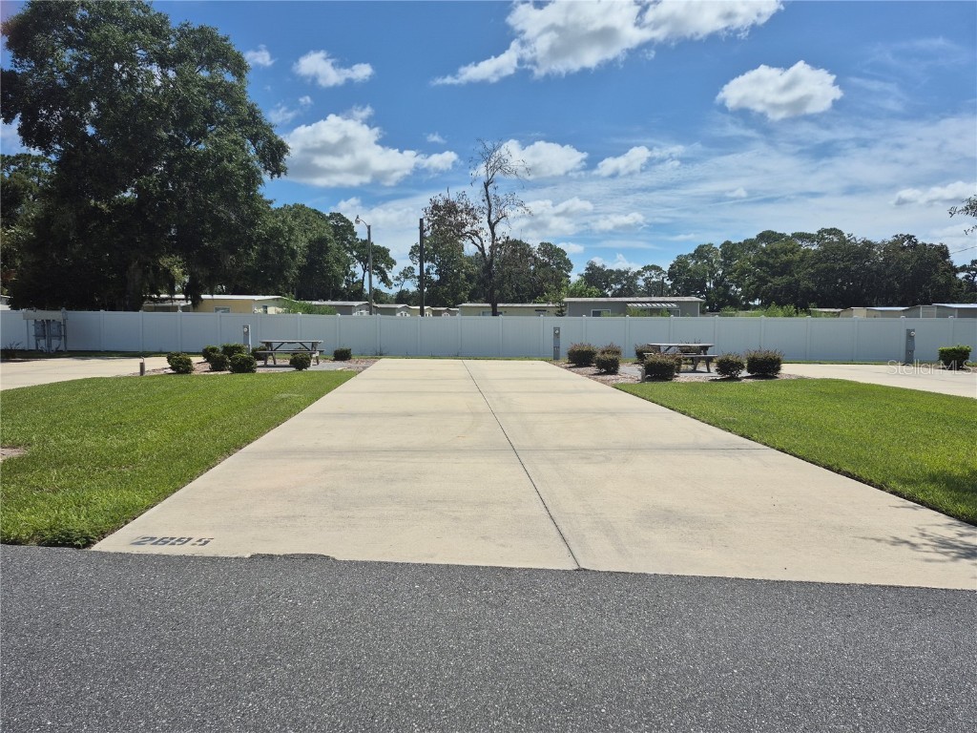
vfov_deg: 58.9
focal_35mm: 23
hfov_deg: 73.9
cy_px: 366
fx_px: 649
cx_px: 488
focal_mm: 5.4
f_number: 1.8
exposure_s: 1/3384
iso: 25
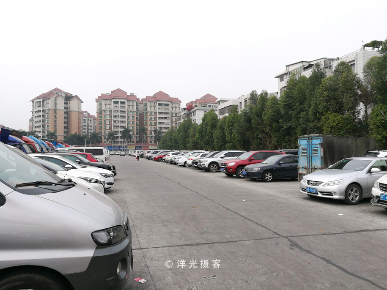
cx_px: 194
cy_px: 145
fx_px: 302
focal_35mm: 27
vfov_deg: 51.3
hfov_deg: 65.3
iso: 50
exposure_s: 1/572
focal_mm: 4.5
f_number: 2.2
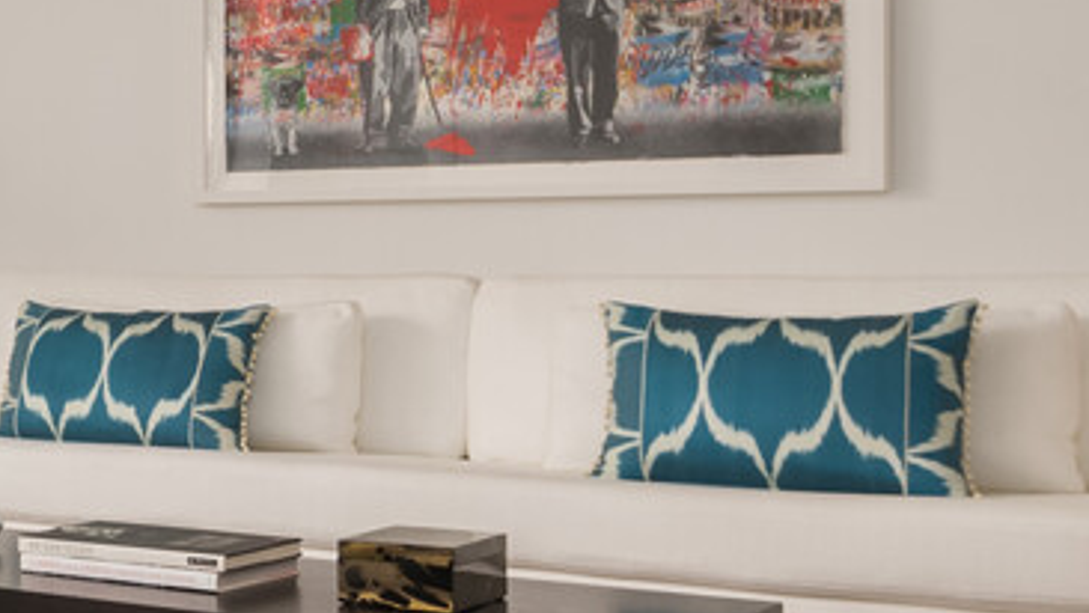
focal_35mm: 73
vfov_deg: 16.5
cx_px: -512
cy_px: 158
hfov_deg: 23.6
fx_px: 2108
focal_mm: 17
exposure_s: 1/20
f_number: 7.1
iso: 500
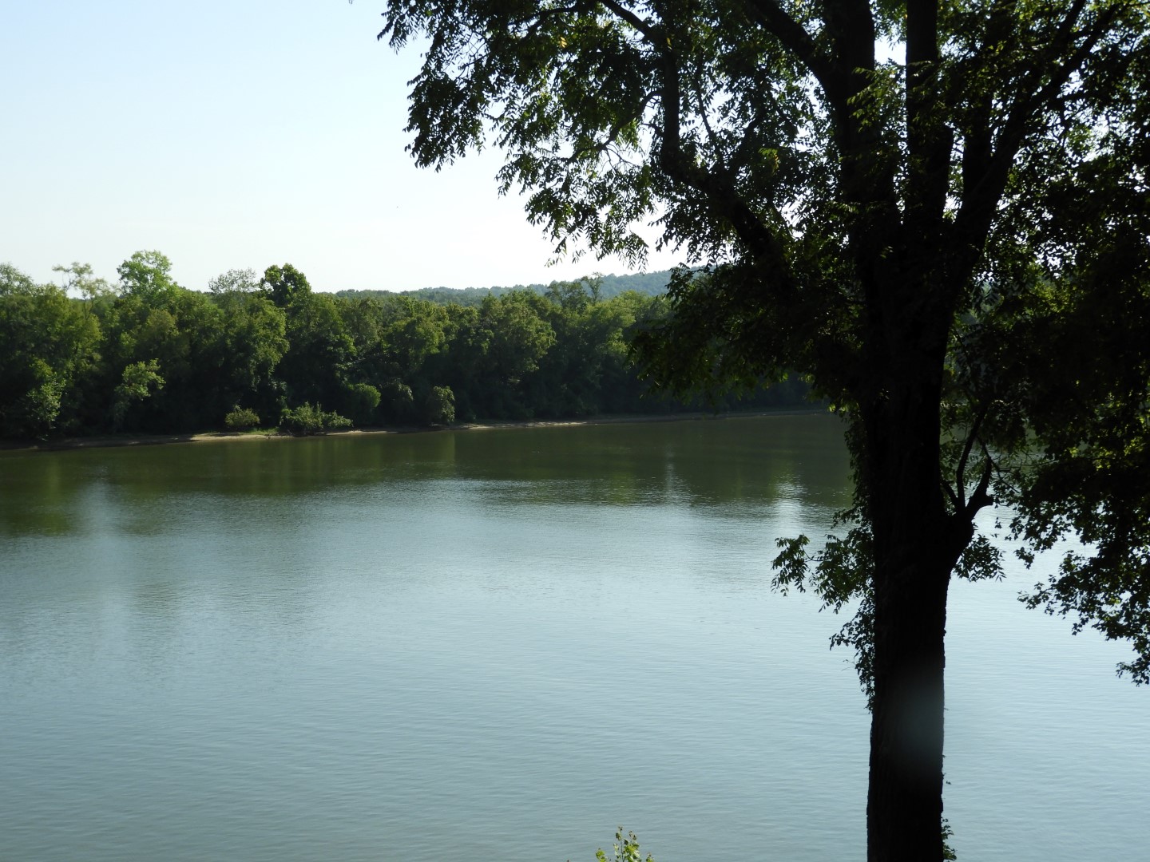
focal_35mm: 55
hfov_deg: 34.9
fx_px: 1827
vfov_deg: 26.6
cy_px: 431
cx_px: 575
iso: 100
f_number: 4
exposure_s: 1/800
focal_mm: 9.9
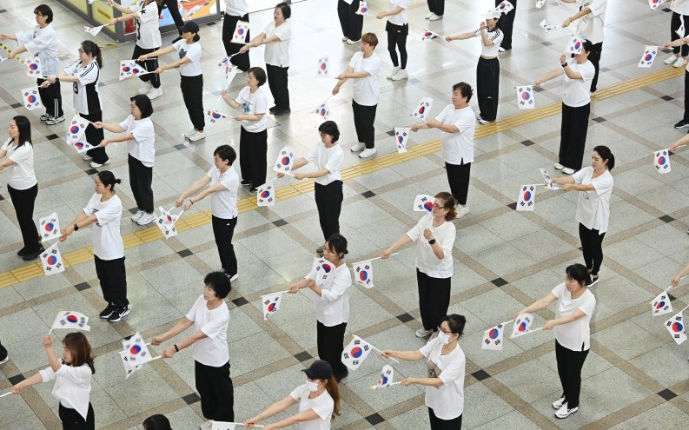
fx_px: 1351
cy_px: 231
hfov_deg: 28.6
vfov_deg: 18.1
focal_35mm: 72
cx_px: 346
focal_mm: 70
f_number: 4.5
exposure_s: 1/320
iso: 6400
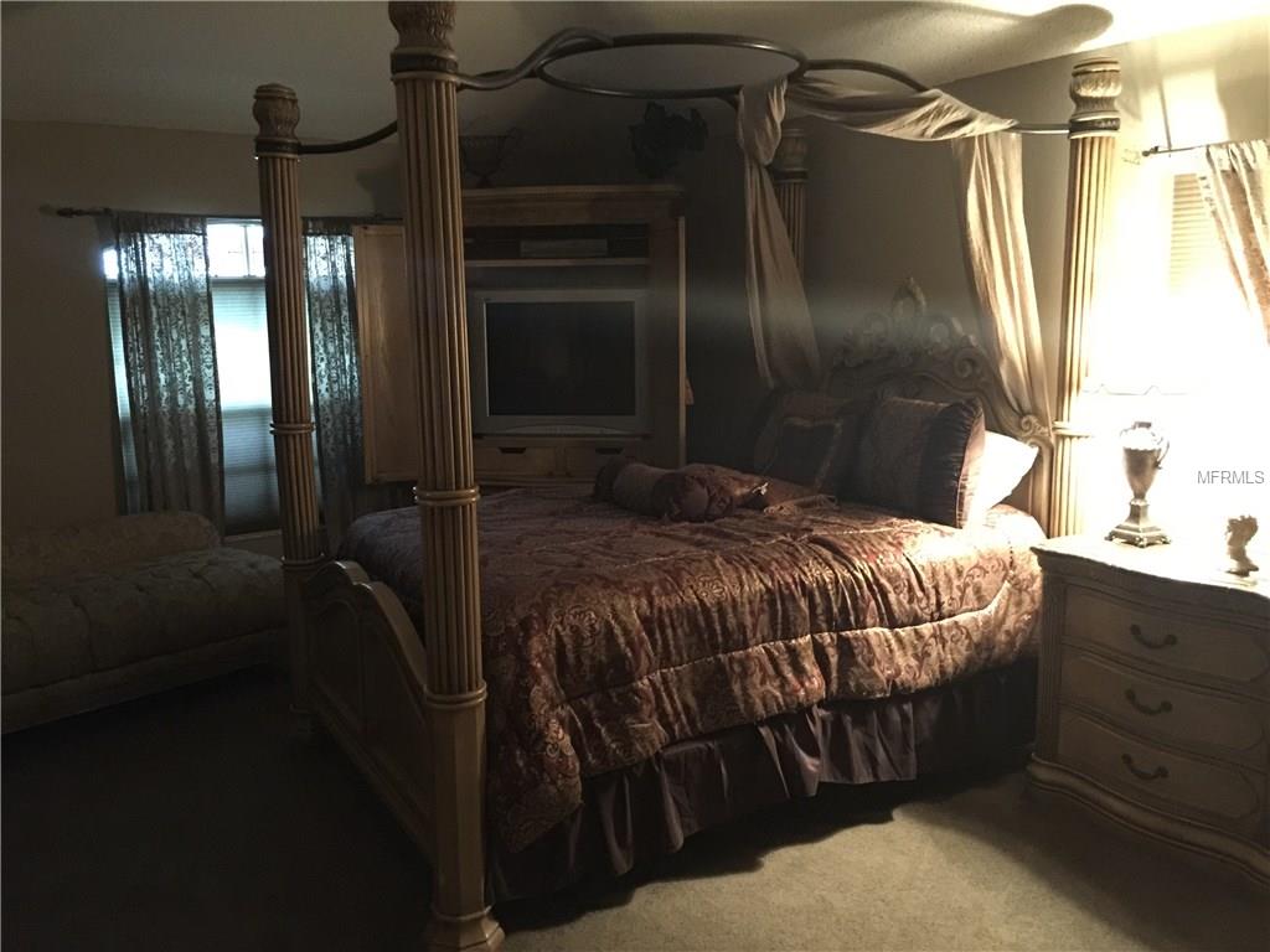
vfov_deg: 48.2
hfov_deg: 61.7
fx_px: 1064
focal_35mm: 29
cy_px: 476
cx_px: 635
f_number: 2.2
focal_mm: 4.15
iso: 250
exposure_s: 1/4
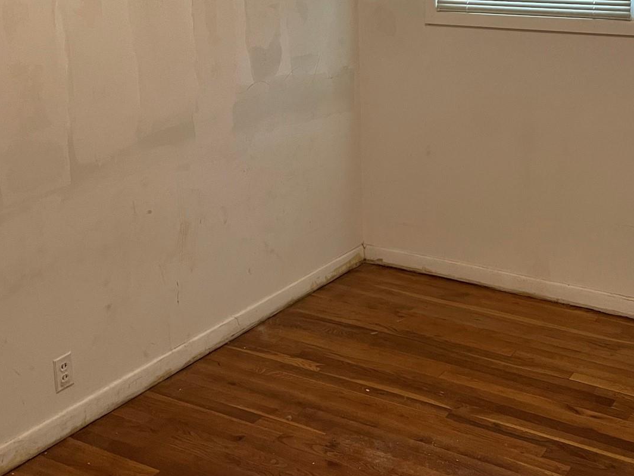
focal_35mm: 50
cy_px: 75
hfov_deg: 37.7
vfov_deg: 28.3
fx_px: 916
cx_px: 427
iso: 200
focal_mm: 4.2
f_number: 1.6
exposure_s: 1/60
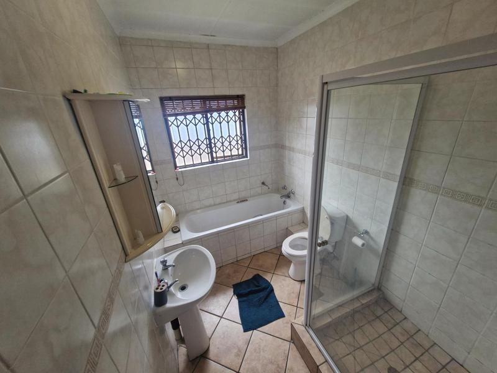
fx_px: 187
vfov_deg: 89.9
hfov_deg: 106.2
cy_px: 186
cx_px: 248
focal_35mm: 13
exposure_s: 1/50
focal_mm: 1.74
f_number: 2.2
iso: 160
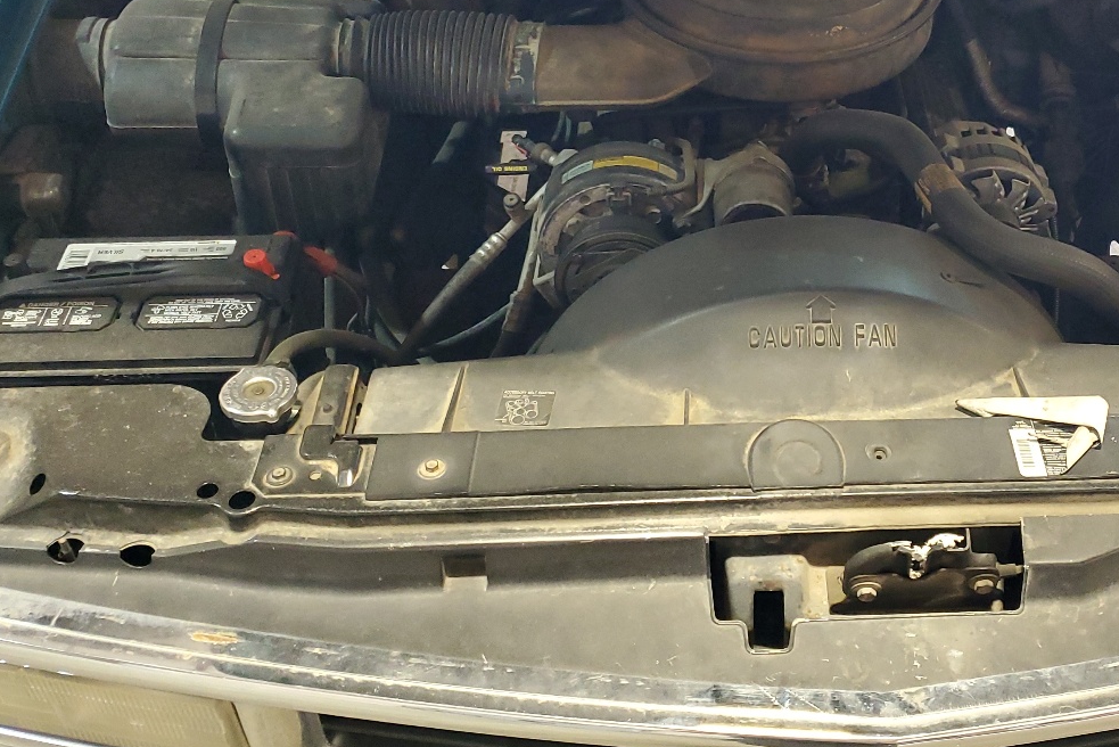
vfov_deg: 30.1
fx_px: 1368
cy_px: 195
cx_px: 795
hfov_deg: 43.5
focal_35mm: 44
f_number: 1.5
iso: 279
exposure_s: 1/60.2
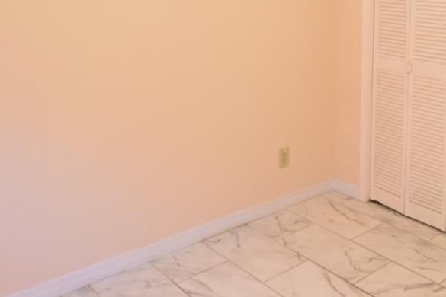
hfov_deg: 45.6
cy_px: -3
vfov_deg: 30.3
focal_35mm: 41
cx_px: 339
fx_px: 508
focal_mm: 10
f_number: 3.5
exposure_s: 1/30
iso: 800
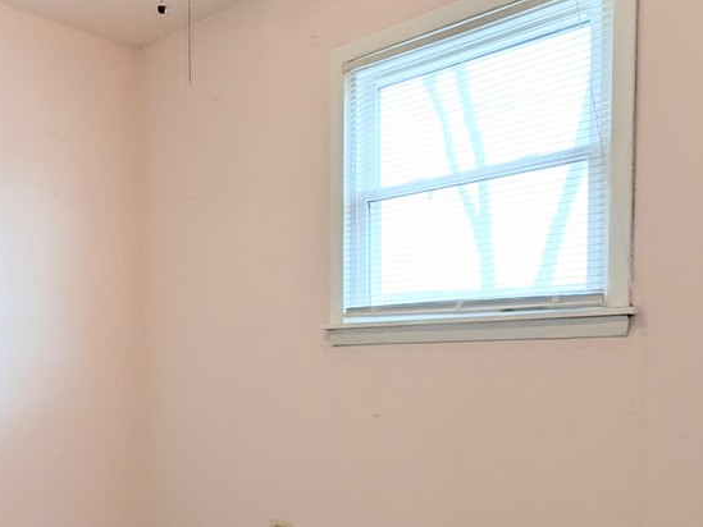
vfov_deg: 40.8
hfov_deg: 52.1
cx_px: 193
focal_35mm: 34
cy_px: 382
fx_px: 691
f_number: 2.2
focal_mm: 1.95
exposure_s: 1/120
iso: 90
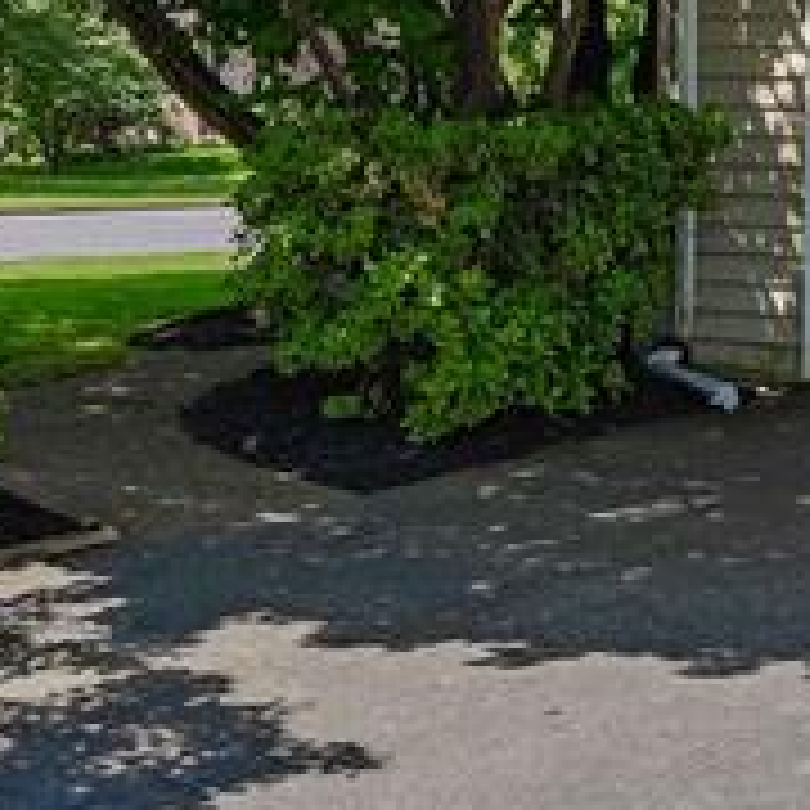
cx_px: 540
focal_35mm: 82
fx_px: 2171
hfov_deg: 21.1
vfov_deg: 20.9
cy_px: 169
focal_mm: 16
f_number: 9
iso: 320
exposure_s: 1/2000
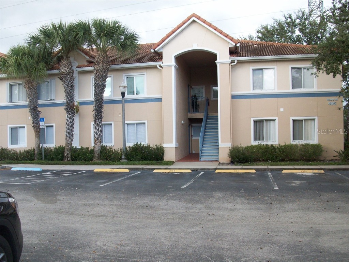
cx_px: 174
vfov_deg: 41.8
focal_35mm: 34
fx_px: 343
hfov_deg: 54.0
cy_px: 131
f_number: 2.8
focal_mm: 5.7
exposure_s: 1/72
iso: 64
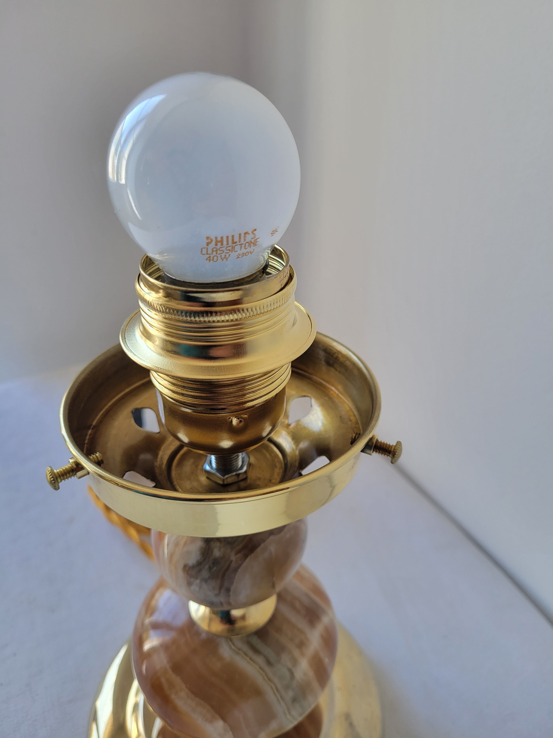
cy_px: 369
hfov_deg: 53.1
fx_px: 554
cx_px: 276
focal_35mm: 26
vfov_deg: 67.3
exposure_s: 1/100
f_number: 1.8
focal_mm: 5.4
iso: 40
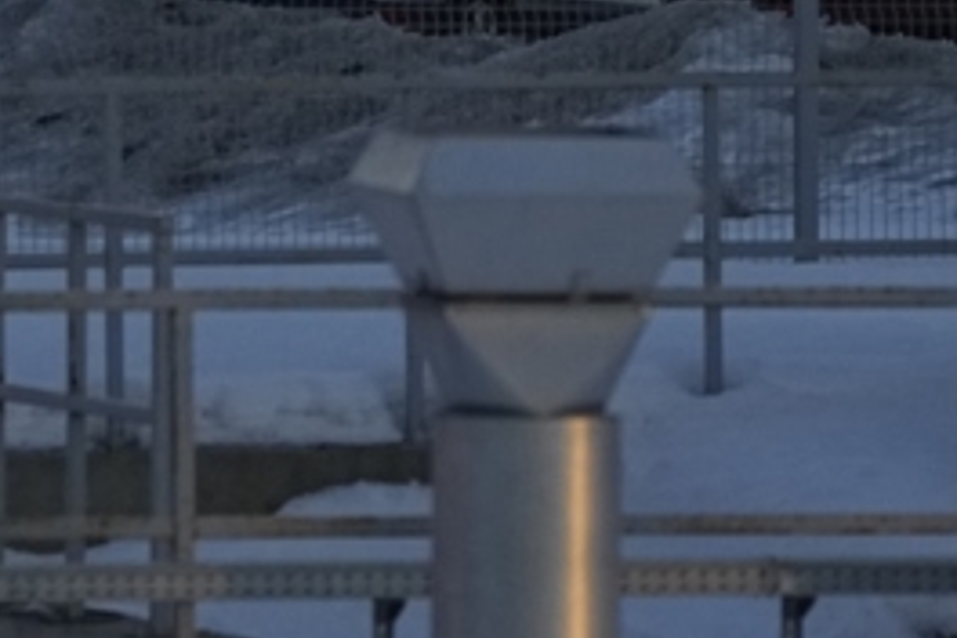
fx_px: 23684
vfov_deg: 1.5
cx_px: -279
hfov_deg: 2.3
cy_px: -903
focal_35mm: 891
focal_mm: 173
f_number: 5.6
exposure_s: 1/1600
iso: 1000
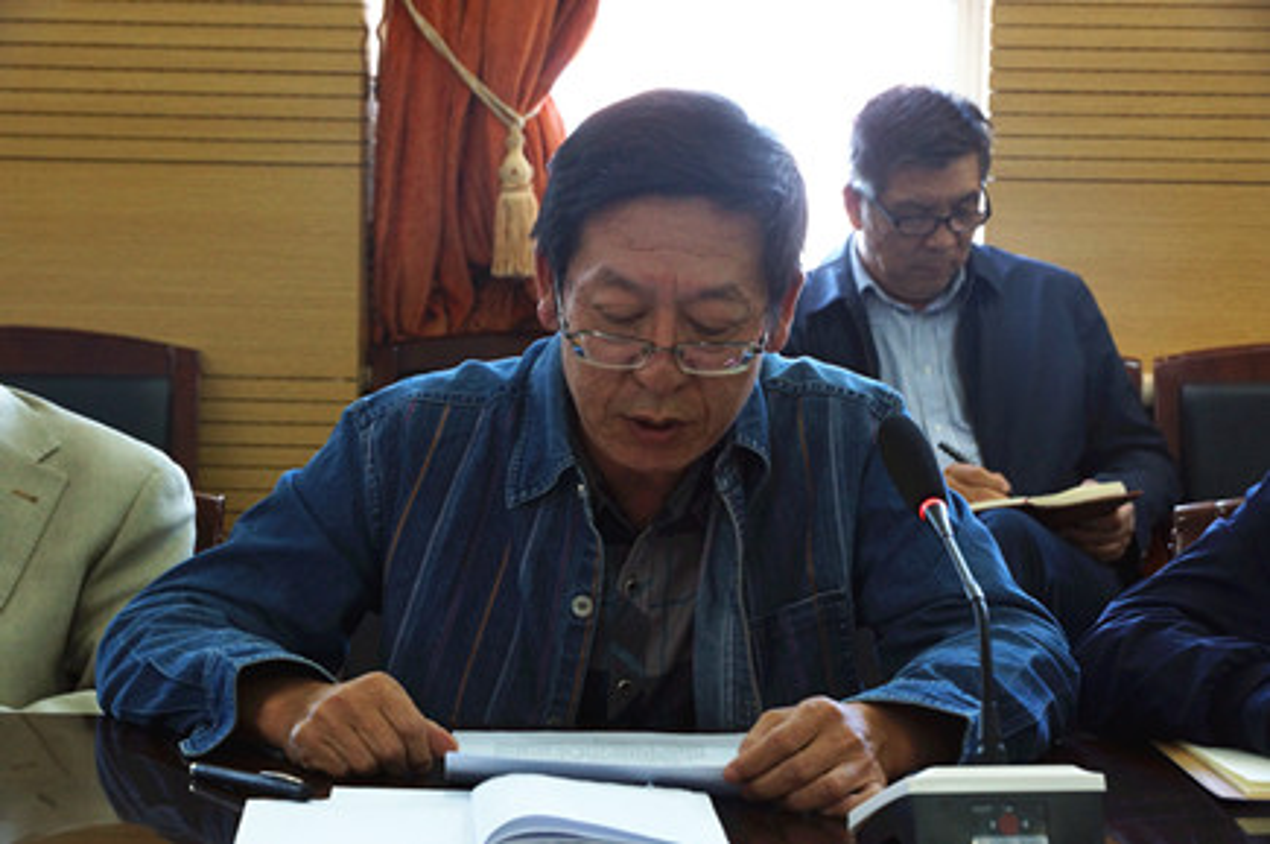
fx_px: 3700
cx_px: 635
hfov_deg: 19.5
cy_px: 422
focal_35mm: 105
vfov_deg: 13.0
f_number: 9
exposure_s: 1/13
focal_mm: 70
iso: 800
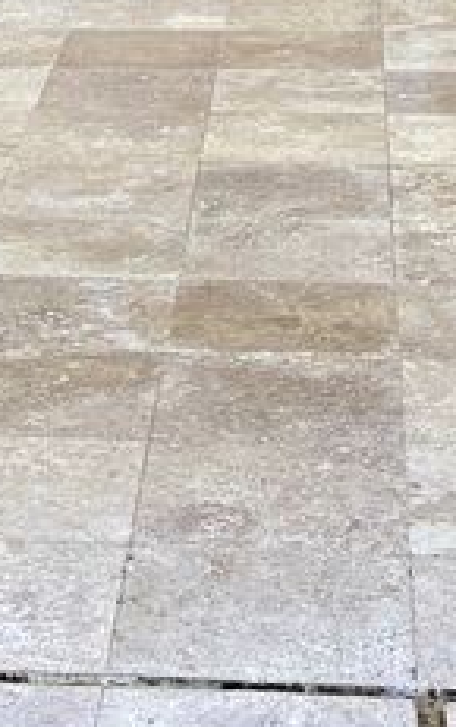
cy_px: -673
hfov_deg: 9.2
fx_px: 2835
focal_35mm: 143
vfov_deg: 12.9
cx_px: 53
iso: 50
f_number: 1.6
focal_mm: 5.96
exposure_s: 1/120
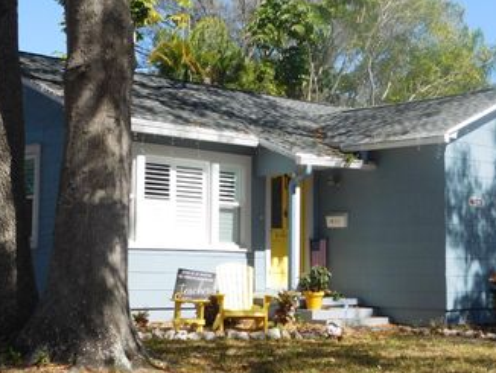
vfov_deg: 21.3
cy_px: 162
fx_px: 989
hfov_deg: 28.1
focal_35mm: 69
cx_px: 289
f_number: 3.7
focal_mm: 8
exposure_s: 1/800
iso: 125
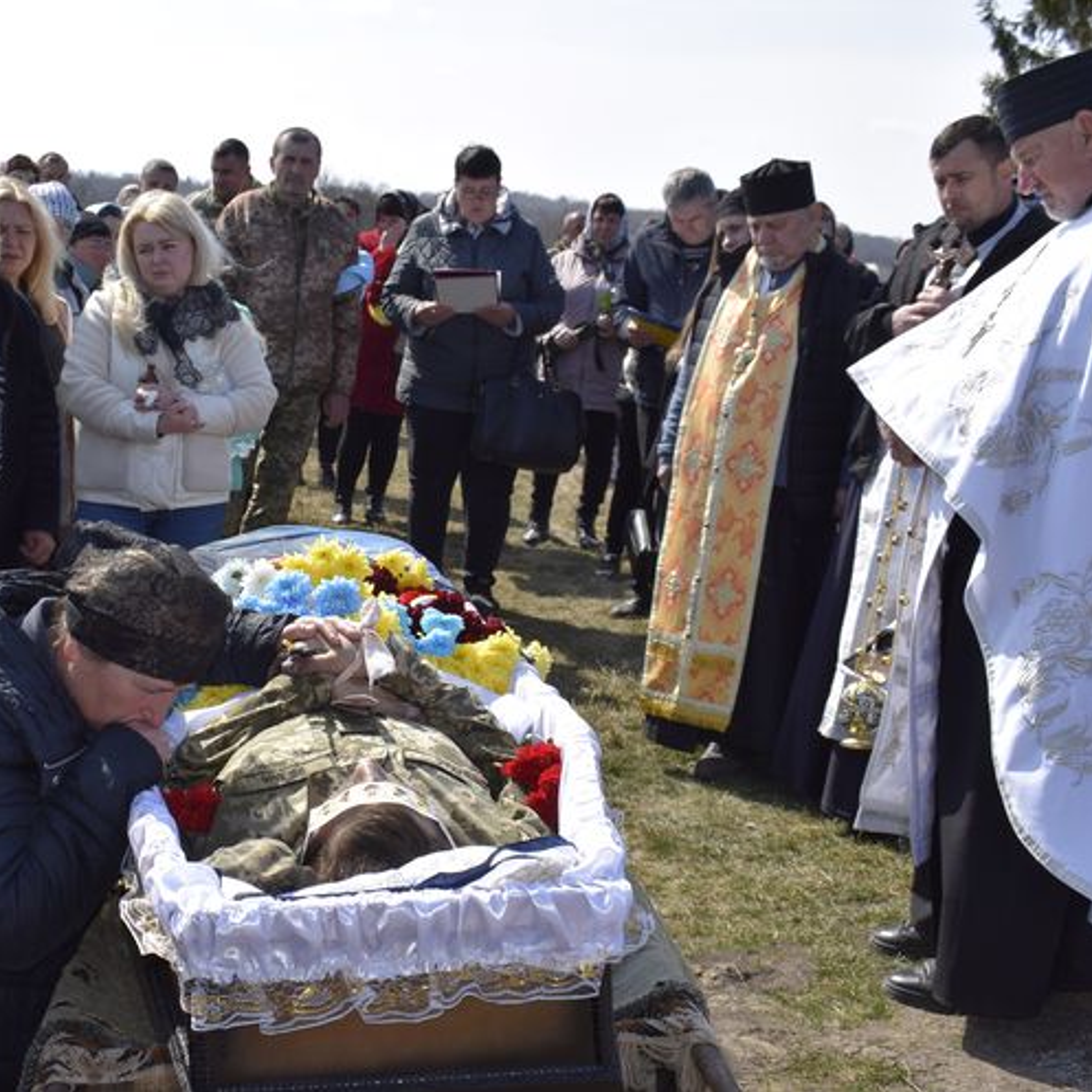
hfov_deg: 33.4
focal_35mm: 50
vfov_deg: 34.0
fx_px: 1785
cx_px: 275
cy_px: 544
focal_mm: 26
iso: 100
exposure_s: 1/200
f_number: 9
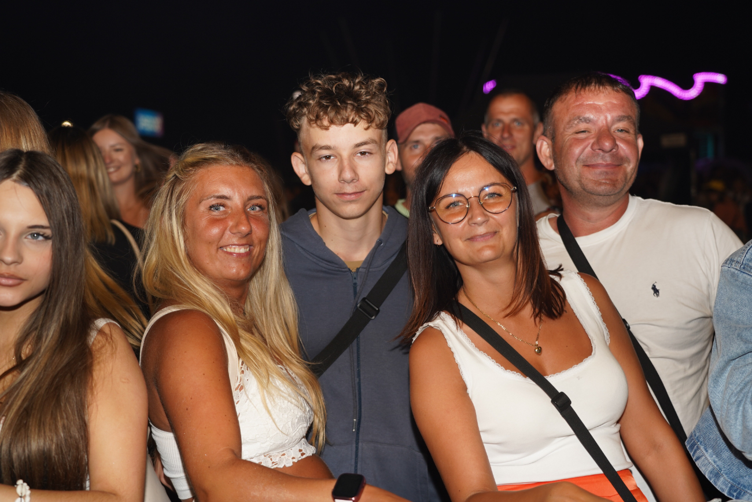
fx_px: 1065
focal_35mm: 51
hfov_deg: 38.9
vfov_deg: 26.5
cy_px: 251
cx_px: 376
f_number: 4
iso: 250
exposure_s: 1/100
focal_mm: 51
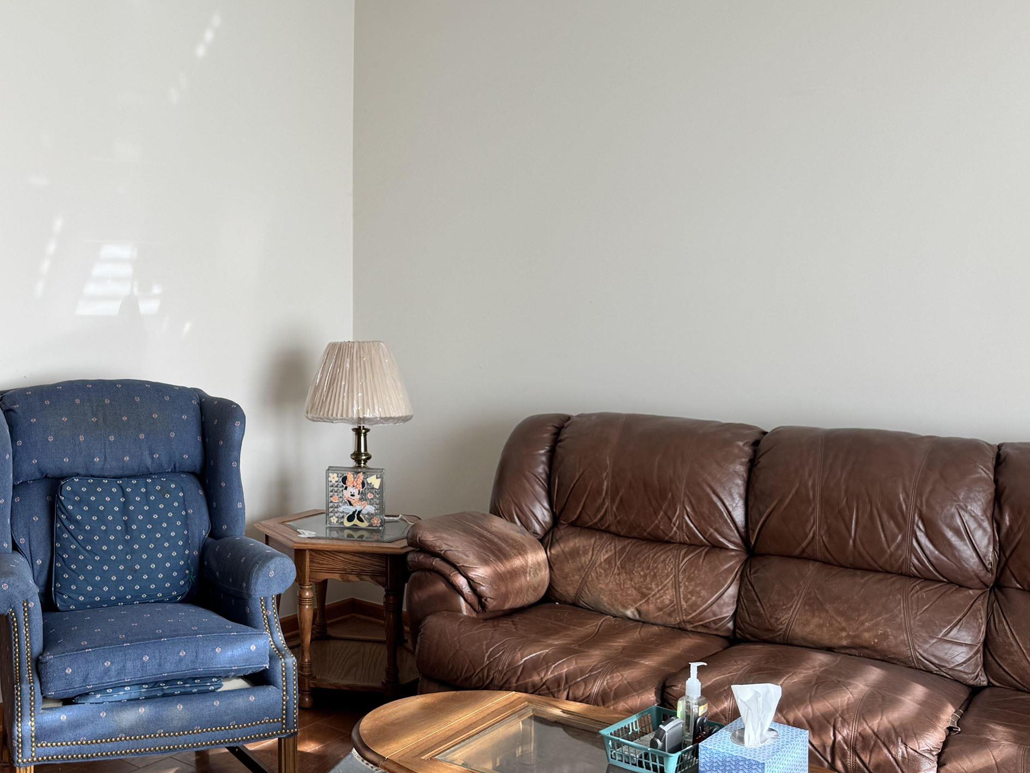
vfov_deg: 36.6
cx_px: 201
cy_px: 293
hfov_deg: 45.4
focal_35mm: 39
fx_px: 1161
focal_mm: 6.76
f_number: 1.78
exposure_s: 1/121
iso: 64
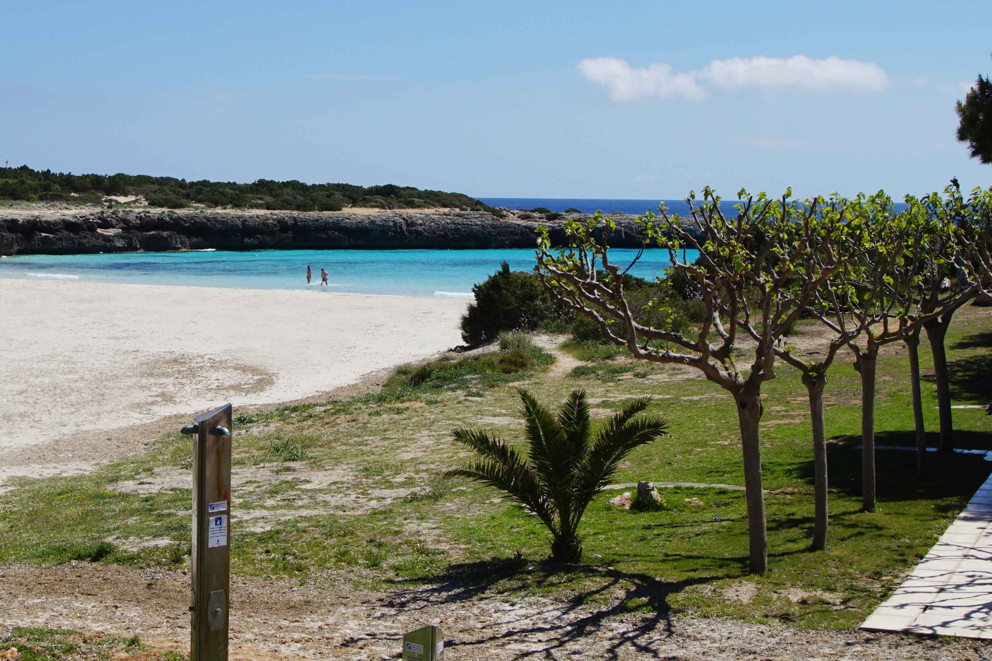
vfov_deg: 22.6
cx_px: 233
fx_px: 1653
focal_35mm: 60
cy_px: 287
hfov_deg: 32.7
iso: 100
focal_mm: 24
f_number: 11
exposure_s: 1/250
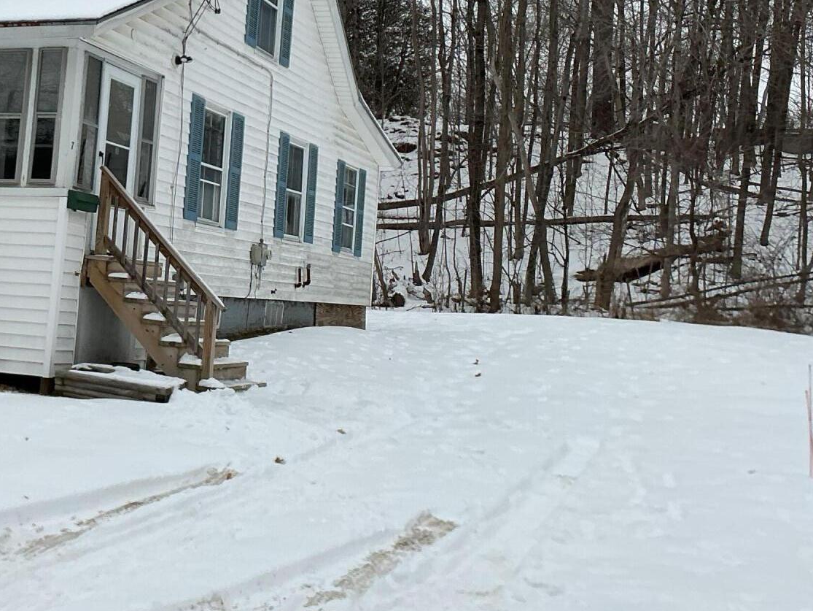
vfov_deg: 28.0
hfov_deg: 36.0
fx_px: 1222
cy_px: 242
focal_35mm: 52
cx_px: 213
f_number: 1.8
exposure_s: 1/1098
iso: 25
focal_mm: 3
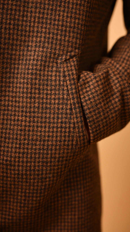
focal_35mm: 53
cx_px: 66
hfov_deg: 22.6
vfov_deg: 39.2
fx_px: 325
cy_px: 115
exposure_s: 1/1000
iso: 250
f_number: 2.2
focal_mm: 50
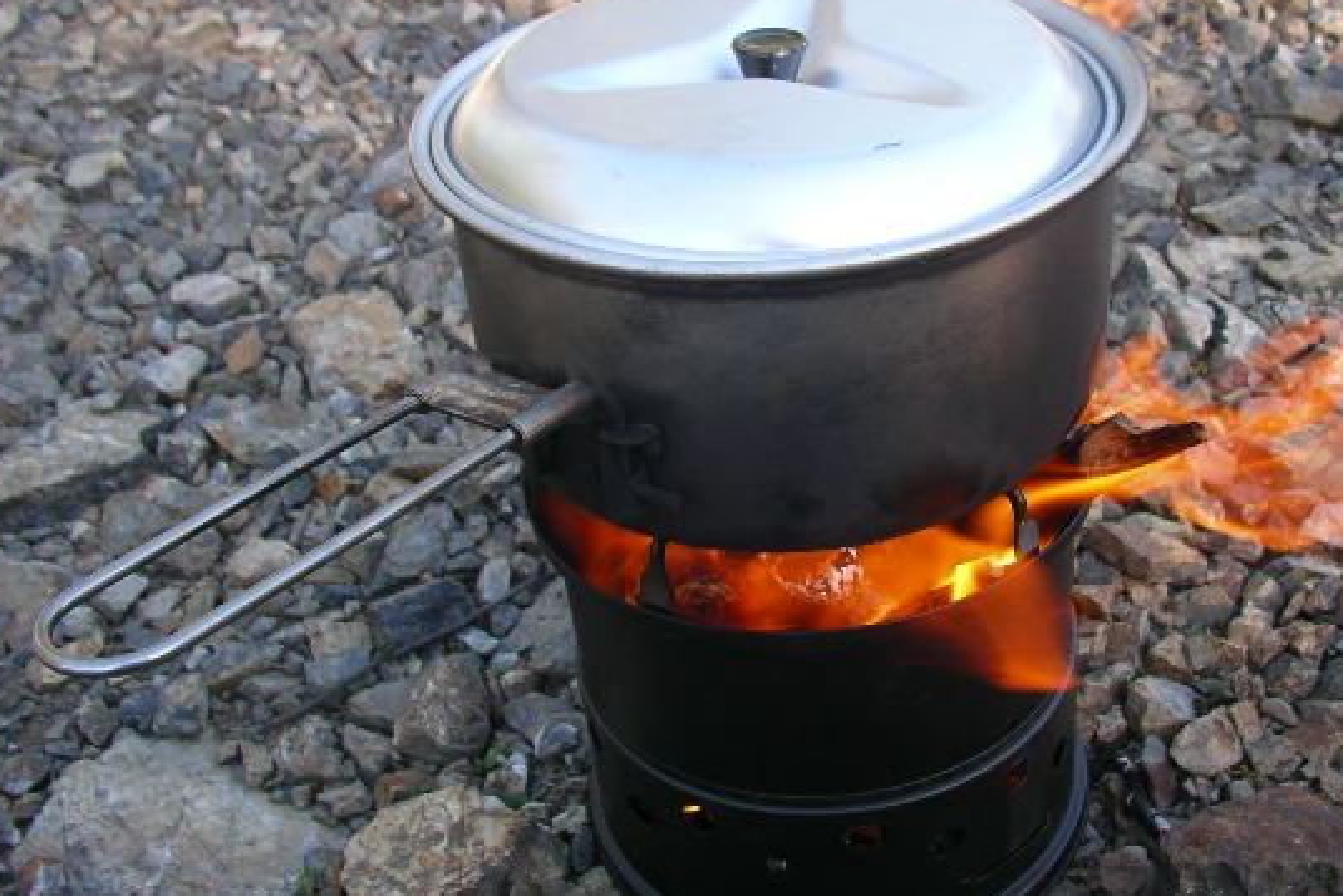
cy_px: 424
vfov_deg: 29.3
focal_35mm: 46
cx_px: 766
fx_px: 1716
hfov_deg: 42.6
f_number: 2.8
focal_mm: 5.7
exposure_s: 1/80
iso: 50
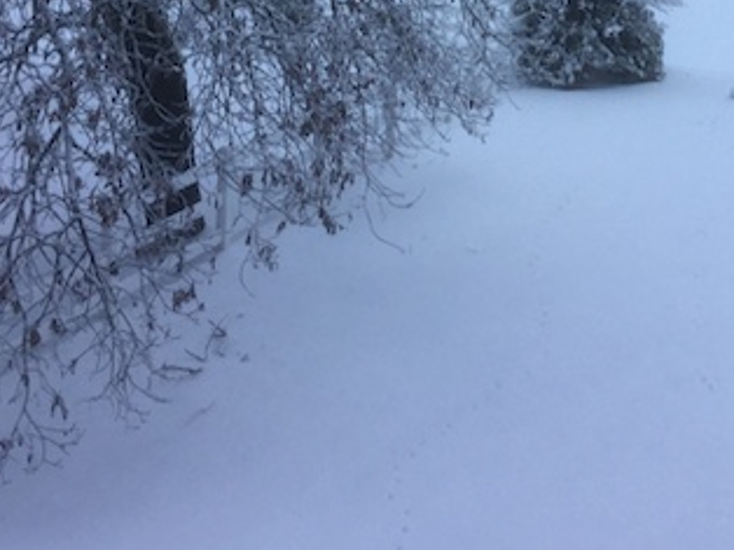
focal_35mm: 79
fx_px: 1674
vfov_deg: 17.7
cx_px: 554
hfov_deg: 24.5
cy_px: -129
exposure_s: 1/120
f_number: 2.4
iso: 32
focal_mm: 3.3
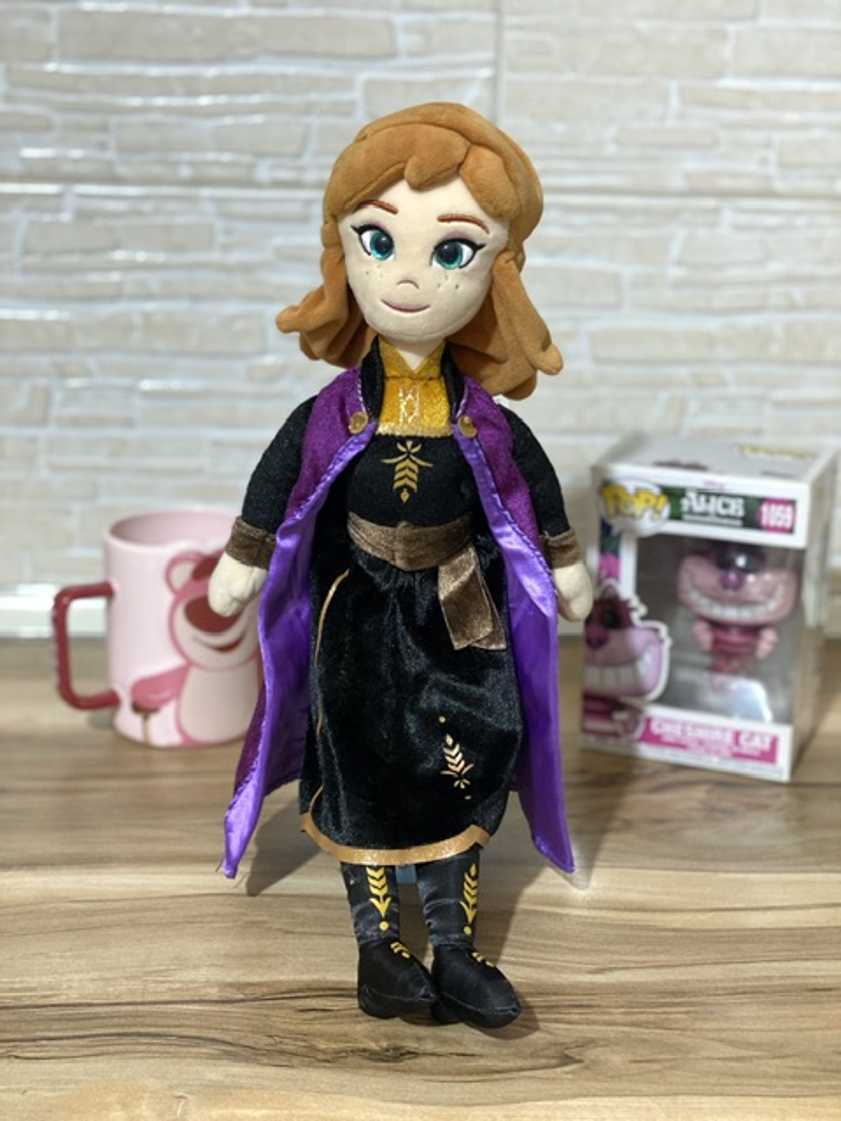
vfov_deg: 36.8
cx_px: 420
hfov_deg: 28.0
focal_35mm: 52
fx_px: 1684
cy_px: 560
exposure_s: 1/20
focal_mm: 6
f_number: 2
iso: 320
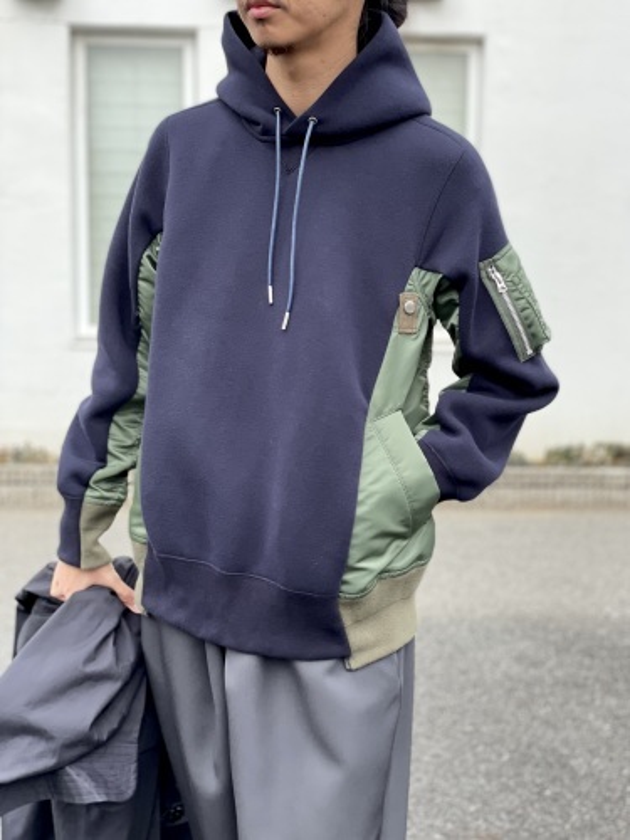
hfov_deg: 28.0
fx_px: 1262
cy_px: 420
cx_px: 315
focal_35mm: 52
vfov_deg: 36.8
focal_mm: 6
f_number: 2
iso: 32
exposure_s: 1/122
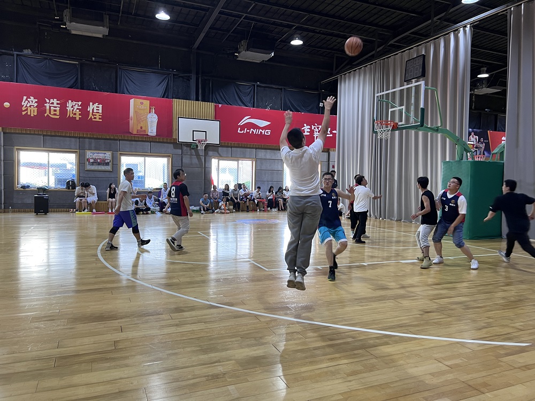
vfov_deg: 53.1
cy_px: 200
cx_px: 268
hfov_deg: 67.3
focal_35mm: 26
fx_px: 402
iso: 100
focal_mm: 5.7
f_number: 1.5
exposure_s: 1/50
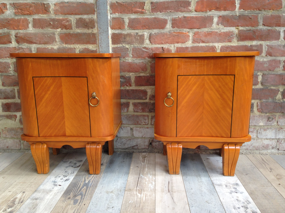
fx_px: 272
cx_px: 142
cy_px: 106
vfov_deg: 42.9
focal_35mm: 33
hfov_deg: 55.4
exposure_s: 1/24
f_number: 2.4
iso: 50
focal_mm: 4.12
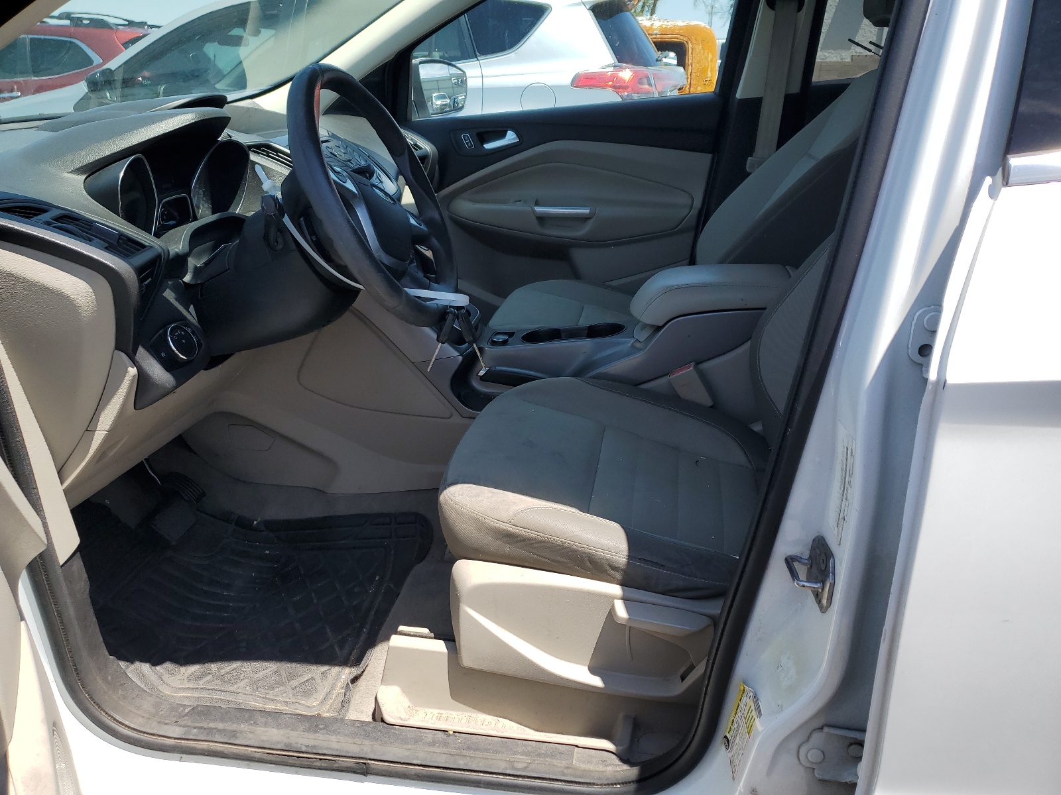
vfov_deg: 53.1
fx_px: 797
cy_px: 398
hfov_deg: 67.3
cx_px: 530
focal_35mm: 26
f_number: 1.5
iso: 50
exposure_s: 1/1429
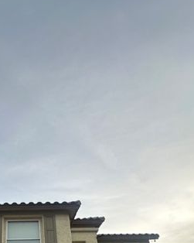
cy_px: 250
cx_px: 25
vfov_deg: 48.3
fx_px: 208
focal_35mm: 29
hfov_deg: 45.9
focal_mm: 2.22
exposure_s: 1/329
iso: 40
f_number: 2.2
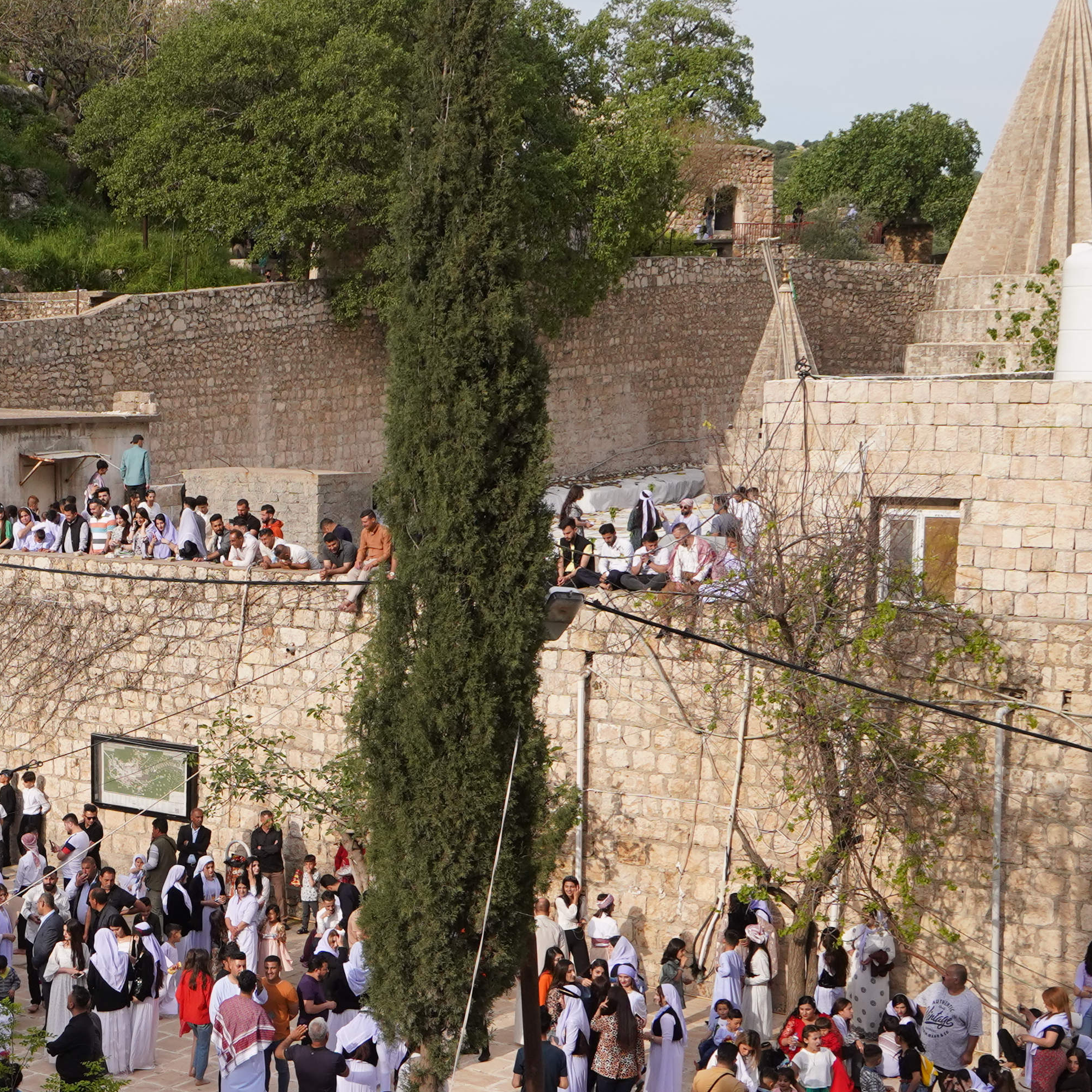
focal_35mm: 64
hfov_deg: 25.6
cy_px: 735
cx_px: 16
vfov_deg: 26.7
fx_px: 2284
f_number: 9
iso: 640
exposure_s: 1/640
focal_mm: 25
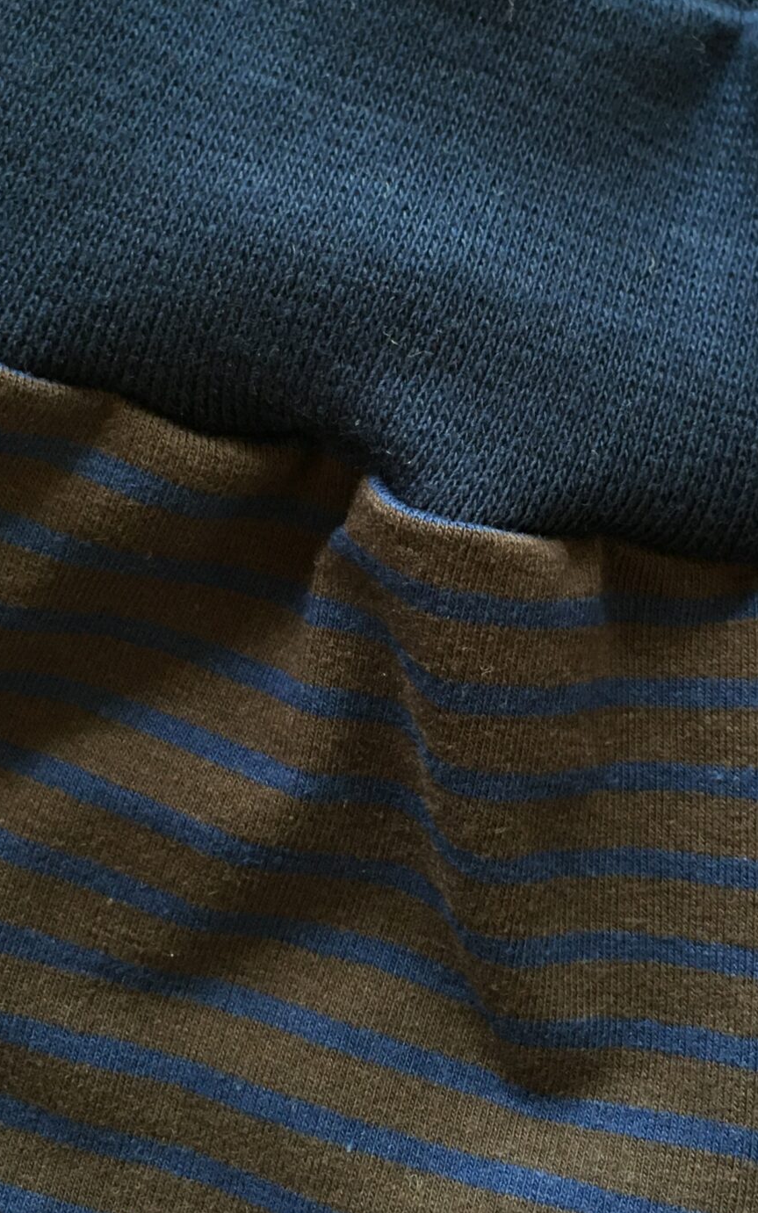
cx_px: 415
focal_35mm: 57
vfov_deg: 35.6
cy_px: 490
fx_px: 1884
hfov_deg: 22.7
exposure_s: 1/33
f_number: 2.2
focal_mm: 4.15
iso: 160
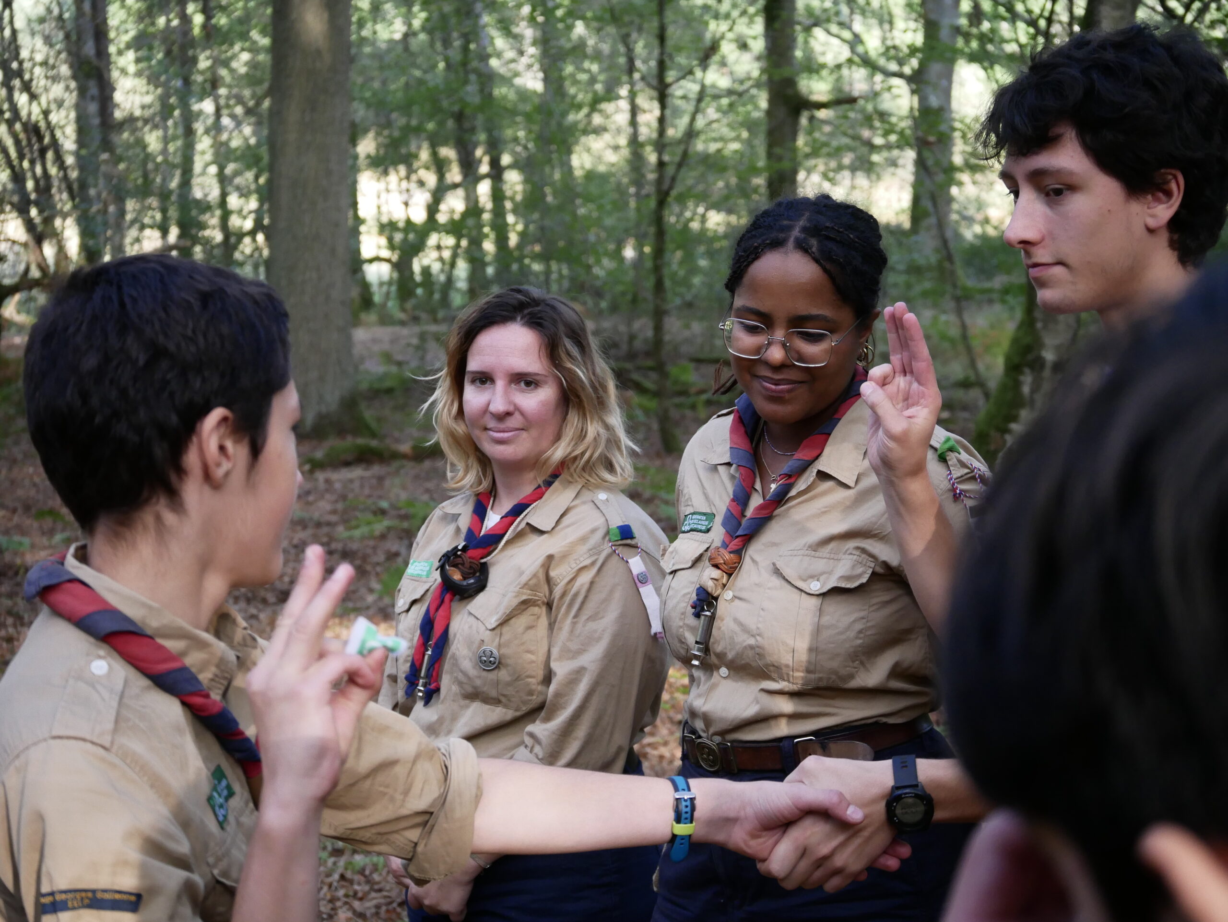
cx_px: 614
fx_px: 2484
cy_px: 461
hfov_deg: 27.8
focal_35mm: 70
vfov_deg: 21.0
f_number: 4
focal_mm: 35
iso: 1000
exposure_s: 1/200
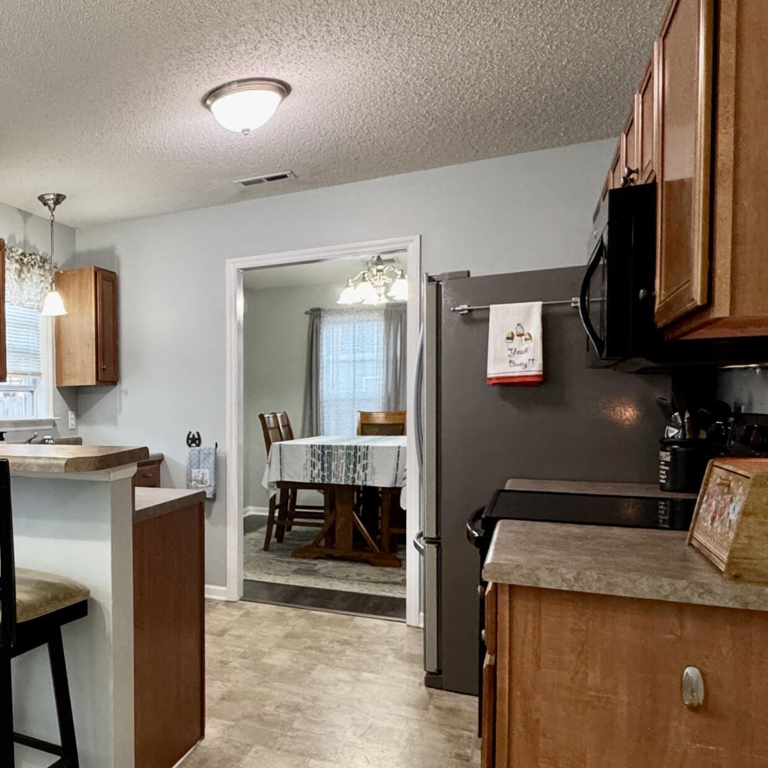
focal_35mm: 30
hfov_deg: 45.5
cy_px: 440
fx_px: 753
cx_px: -2
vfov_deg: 53.8
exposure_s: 1/60
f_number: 2.2
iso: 320
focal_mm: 2.22
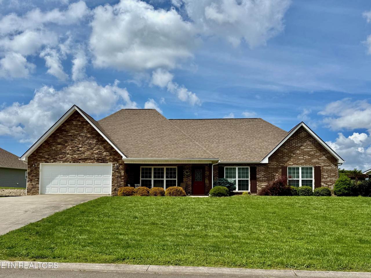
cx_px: 186
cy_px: 139
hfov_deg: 71.6
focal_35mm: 24
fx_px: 257
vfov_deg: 56.8
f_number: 1.78
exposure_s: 1/8130
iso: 80
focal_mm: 6.76
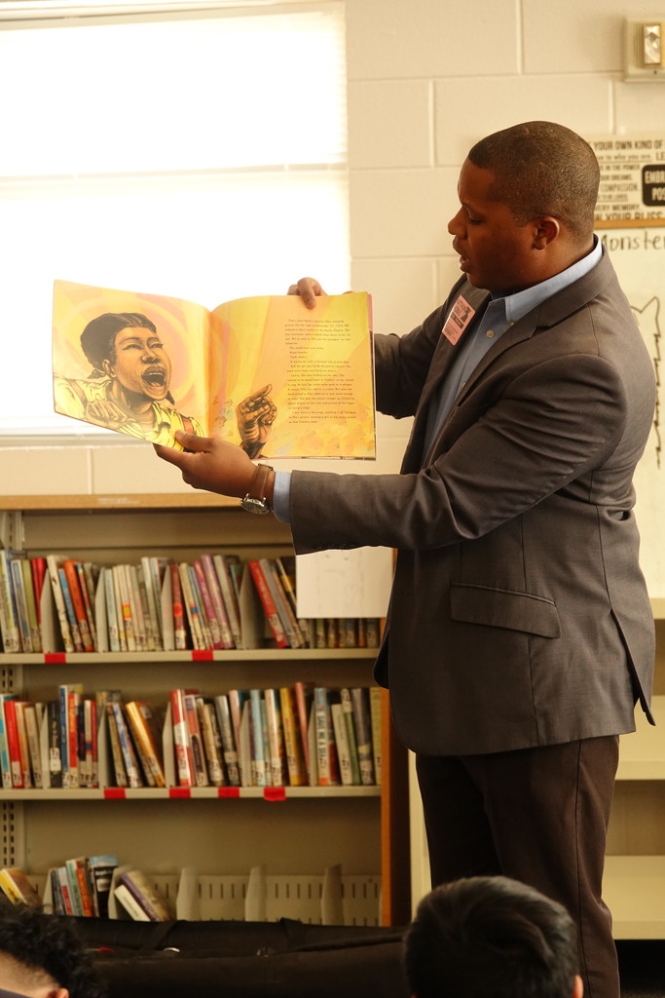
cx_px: 332
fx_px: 4902
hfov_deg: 7.8
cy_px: 499
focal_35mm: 177
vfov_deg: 11.6
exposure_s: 1/40
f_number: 4
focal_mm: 64.84
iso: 800
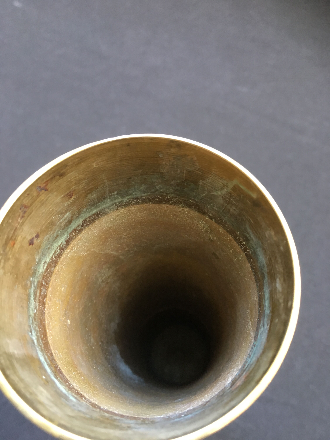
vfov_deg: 61.7
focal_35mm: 29
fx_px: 369
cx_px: 165
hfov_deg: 48.2
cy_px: 220
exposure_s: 1/33
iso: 125
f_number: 2.2
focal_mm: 4.15
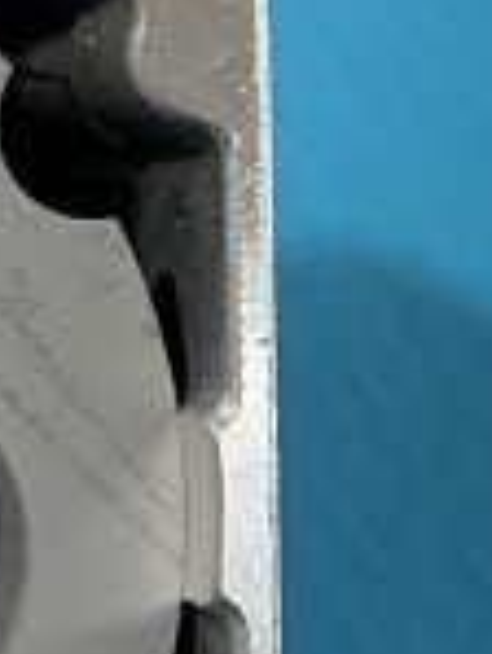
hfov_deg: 9.4
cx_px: -709
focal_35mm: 141
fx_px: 2668
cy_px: 599
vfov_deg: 13.8
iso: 400
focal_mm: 4.25
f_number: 1.8
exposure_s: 1/45
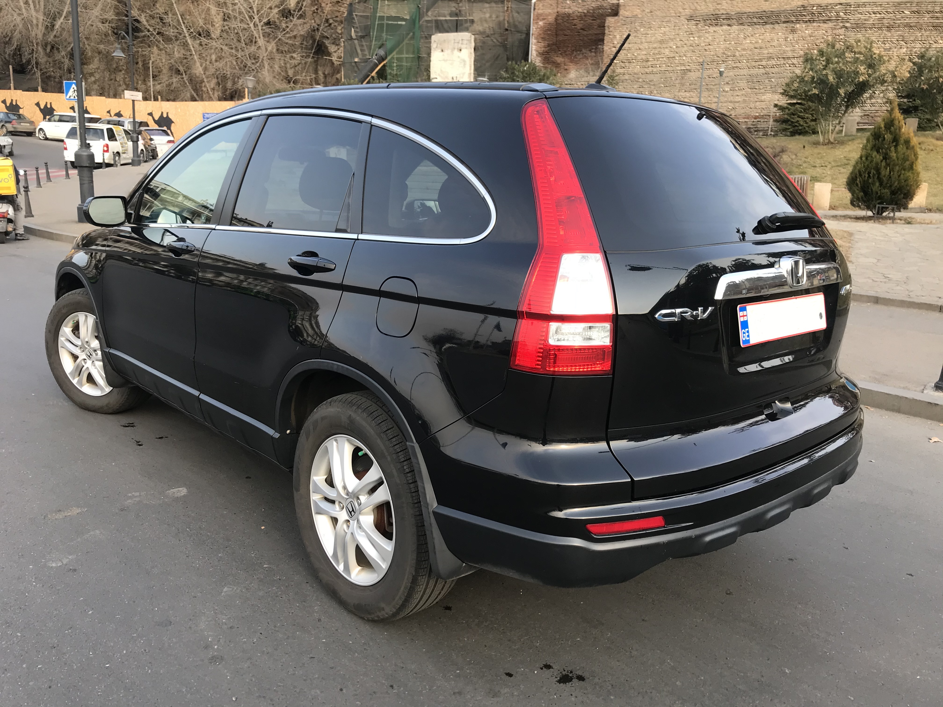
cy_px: 354
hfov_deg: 63.4
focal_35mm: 28
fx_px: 763
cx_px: 472
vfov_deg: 49.7
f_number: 1.8
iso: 20
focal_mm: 3.99
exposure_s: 1/253
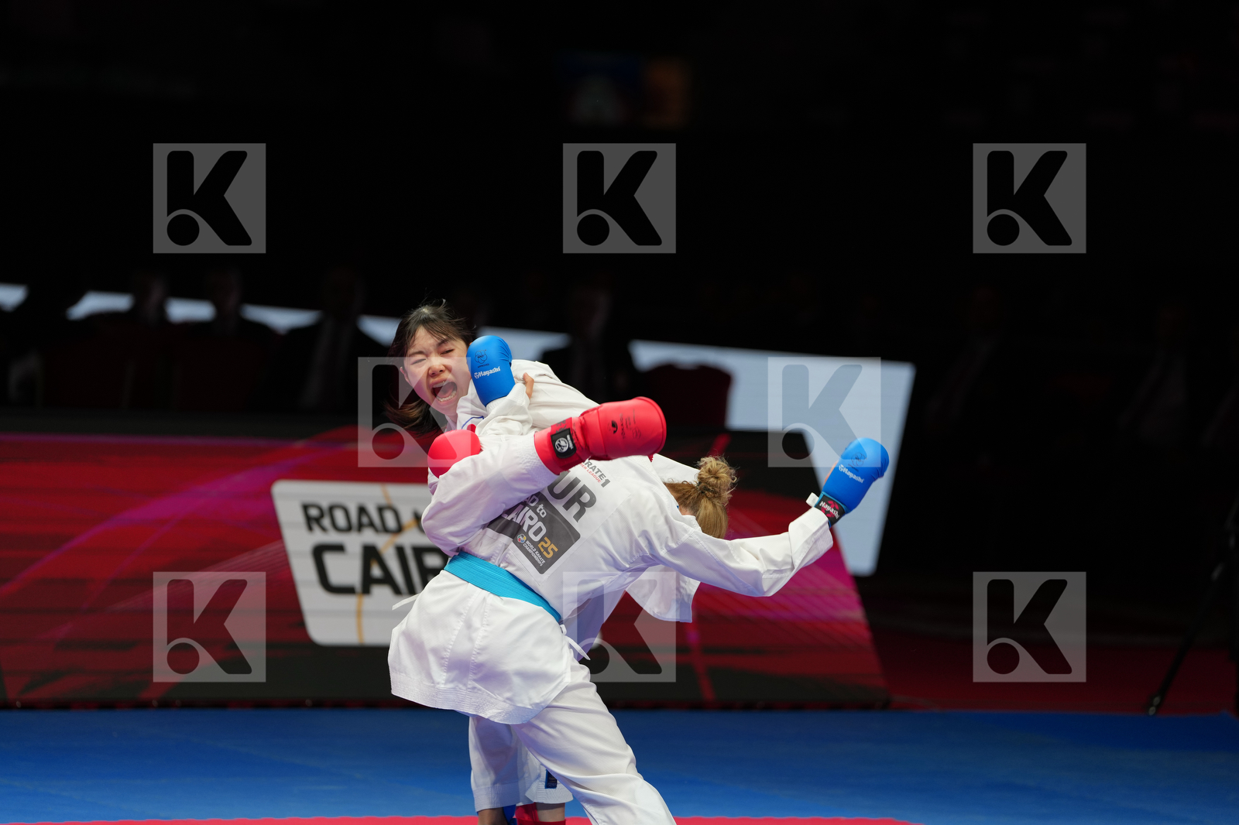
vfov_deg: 6.9
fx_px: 6881
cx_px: 620
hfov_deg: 10.3
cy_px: 412
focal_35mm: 200
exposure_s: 1/1000
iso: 500
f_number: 2.8
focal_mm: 200
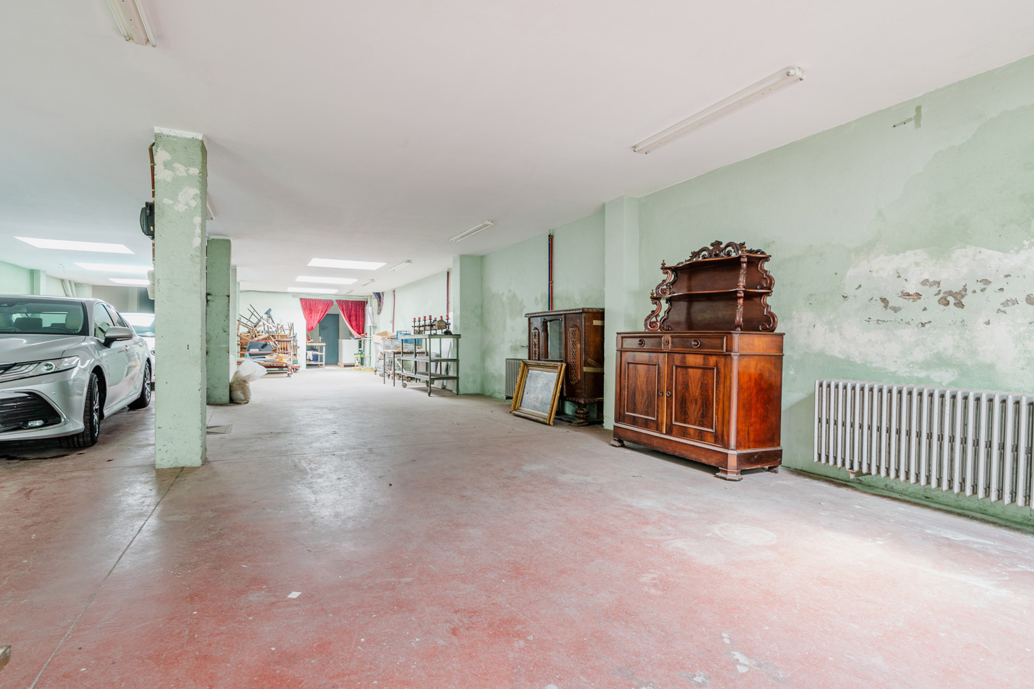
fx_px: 488
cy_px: 355
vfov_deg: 70.4
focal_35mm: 17
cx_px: 486
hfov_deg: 93.2
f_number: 7.1
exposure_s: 1/1.67
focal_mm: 12
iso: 80
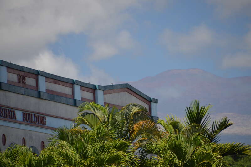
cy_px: 84
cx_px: 126
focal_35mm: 405
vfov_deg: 3.4
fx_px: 2818
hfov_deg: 5.1
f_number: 6.3
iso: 400
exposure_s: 1/500
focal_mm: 270
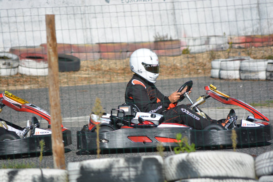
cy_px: 91
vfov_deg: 4.6
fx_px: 2275
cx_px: 136
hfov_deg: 6.9
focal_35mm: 300
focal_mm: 200
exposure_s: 1/1600
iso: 400
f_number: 7.1
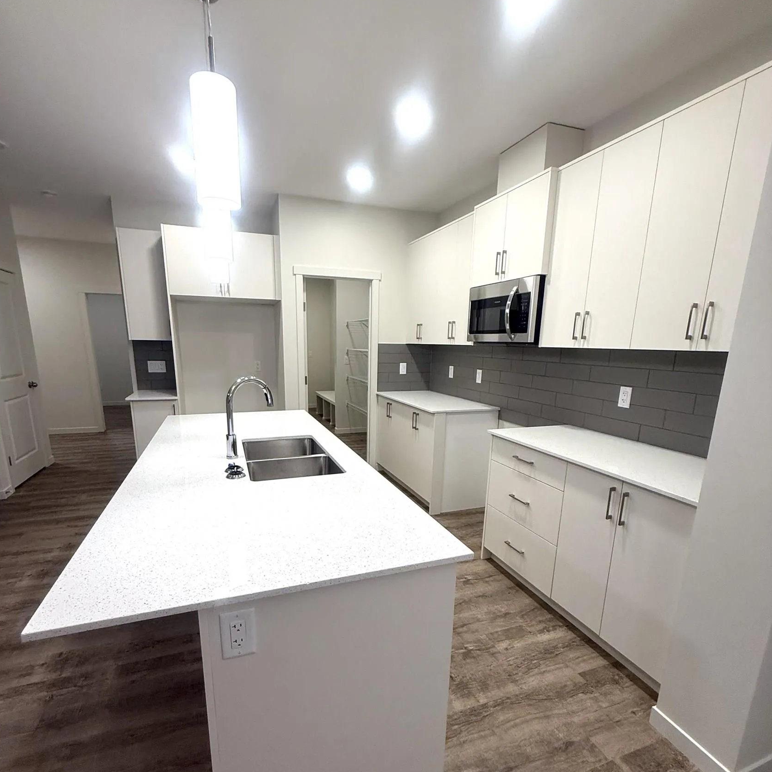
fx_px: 429
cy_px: 443
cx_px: 377
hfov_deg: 84.0
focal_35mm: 17
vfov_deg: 83.4
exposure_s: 1/120
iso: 200
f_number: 2.2
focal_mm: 2.22
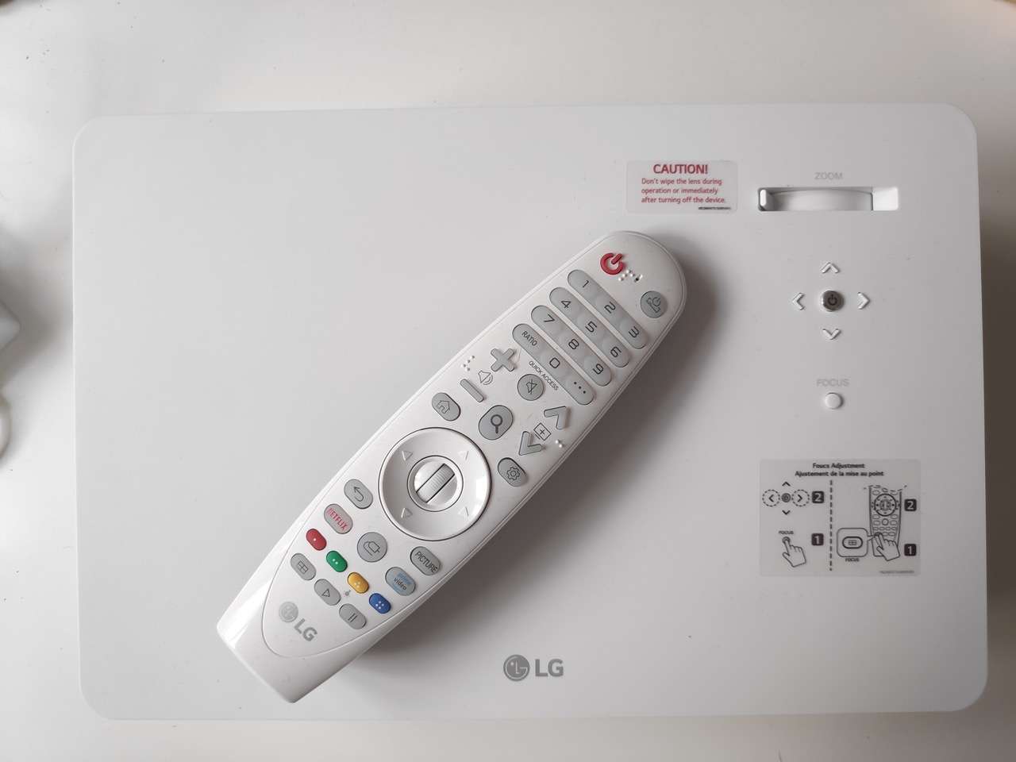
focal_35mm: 20
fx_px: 587
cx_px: 508
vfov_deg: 66.0
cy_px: 381
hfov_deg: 81.7
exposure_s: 1/100
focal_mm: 3.9
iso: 241
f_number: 1.9
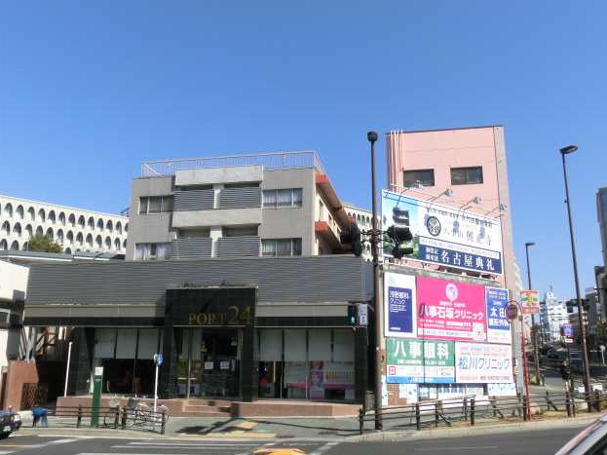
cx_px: 297
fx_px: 666
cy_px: 227
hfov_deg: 49.0
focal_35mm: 38
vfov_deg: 37.7
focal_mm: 6.61
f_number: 3.9
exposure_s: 1/1000
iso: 80
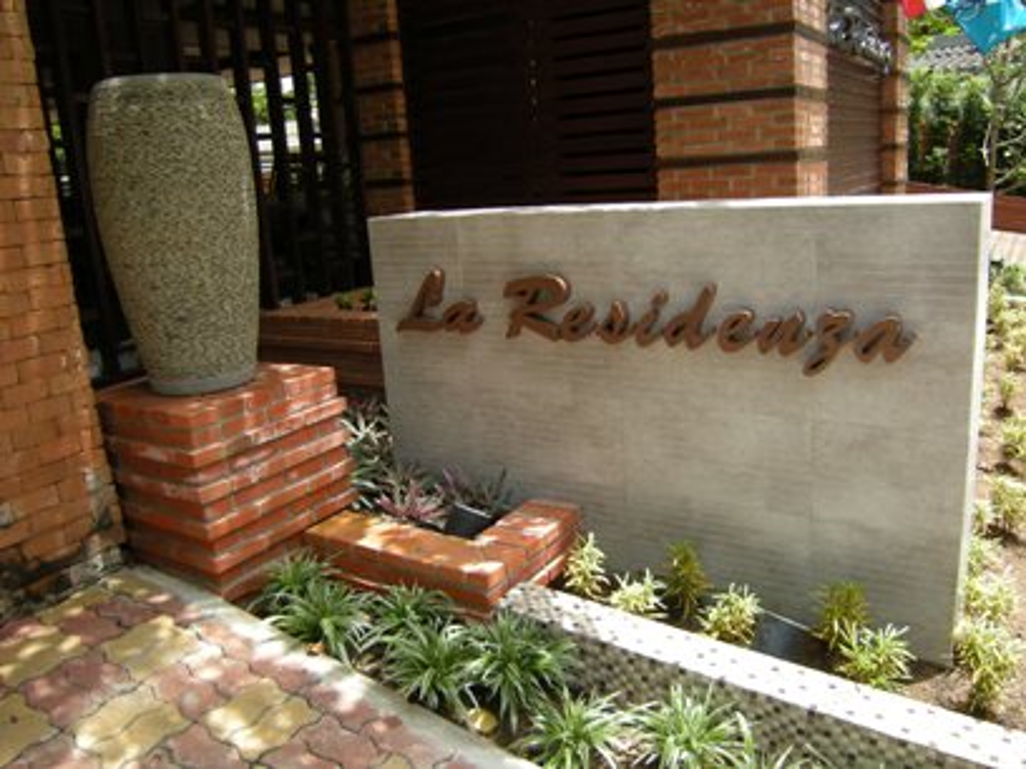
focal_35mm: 28
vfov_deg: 49.7
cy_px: 384
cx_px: 513
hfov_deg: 63.4
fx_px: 830
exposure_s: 1/244
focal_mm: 4.7
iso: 64
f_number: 2.8
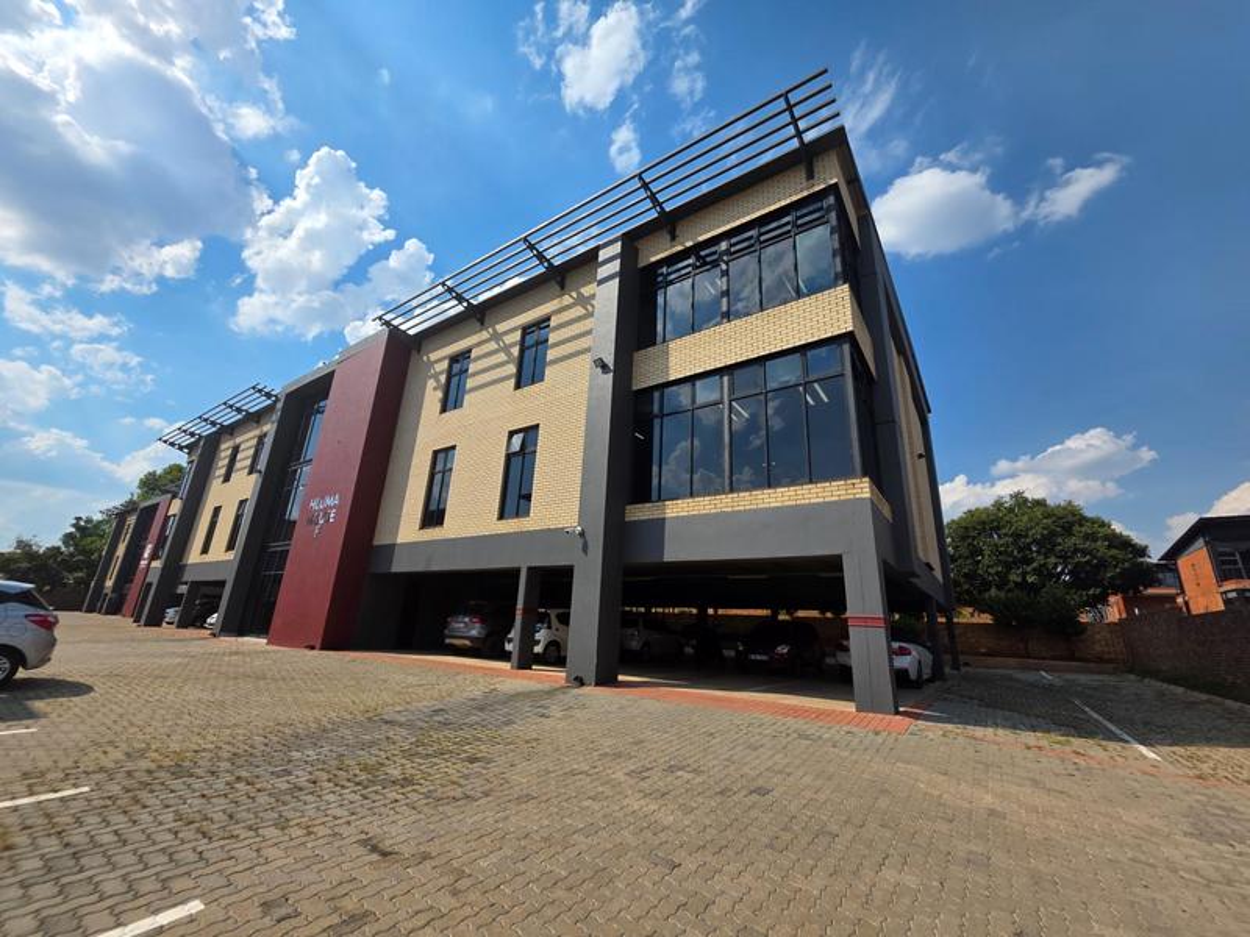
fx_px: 469
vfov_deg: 89.9
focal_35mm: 13
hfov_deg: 106.2
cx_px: 625
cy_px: 468
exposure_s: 1/3126
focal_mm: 2.2
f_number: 1.9
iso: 40
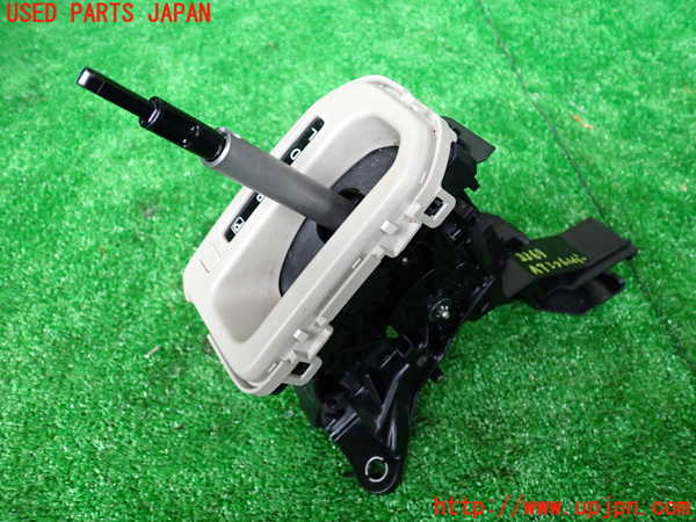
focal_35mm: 30
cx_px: 348
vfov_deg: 46.8
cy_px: 261
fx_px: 603
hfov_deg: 60.0
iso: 500
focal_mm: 5.4
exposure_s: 1/60
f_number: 2.3
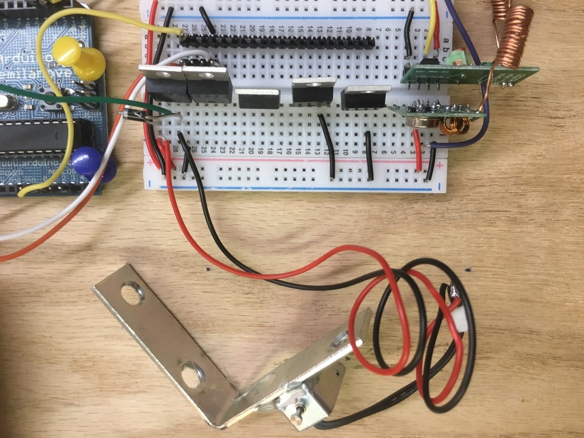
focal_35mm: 29
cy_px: 219
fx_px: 489
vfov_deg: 48.2
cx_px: 292
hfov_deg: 61.7
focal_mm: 4.15
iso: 100
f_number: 2.2
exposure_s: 1/30
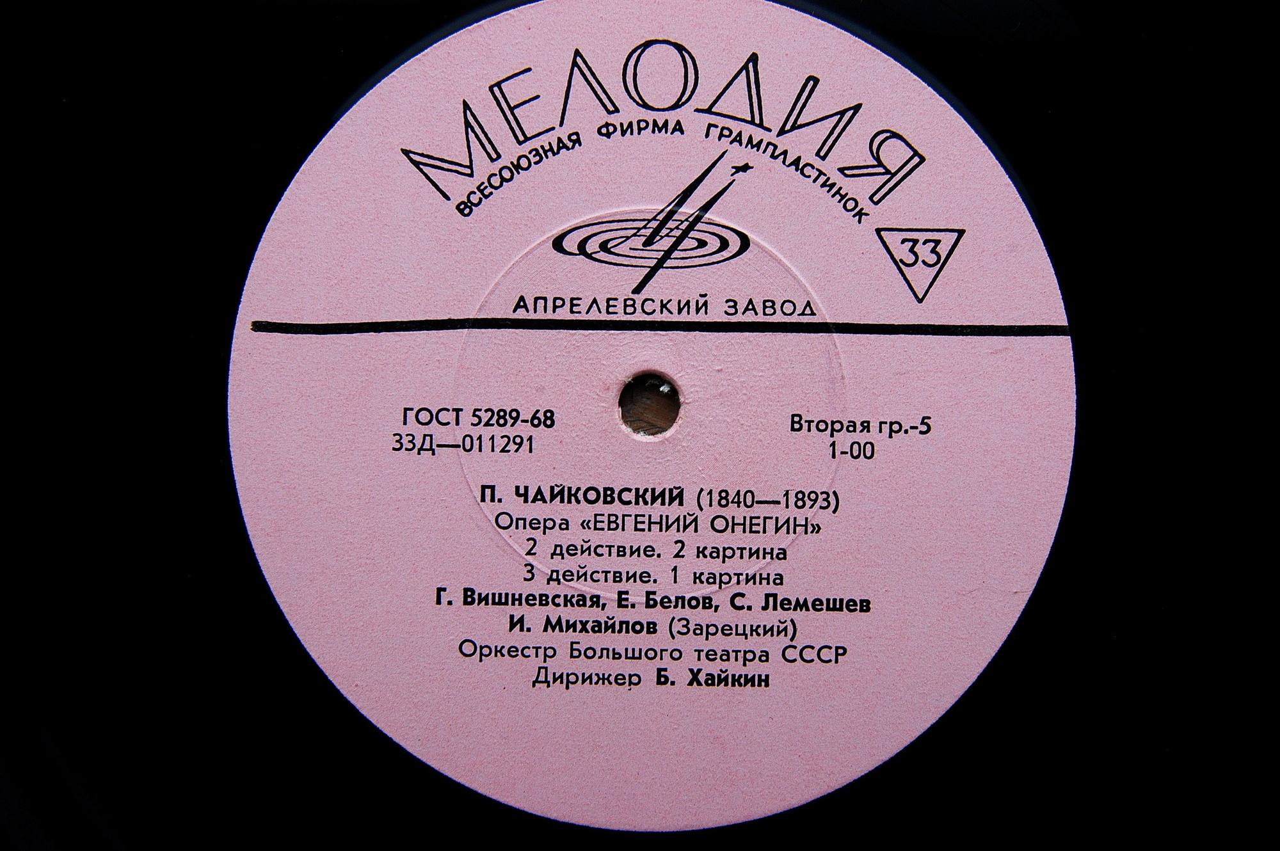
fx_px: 1865
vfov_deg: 25.7
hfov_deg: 37.9
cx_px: 640
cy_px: 426
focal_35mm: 52
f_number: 7.1
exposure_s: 1/180
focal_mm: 35
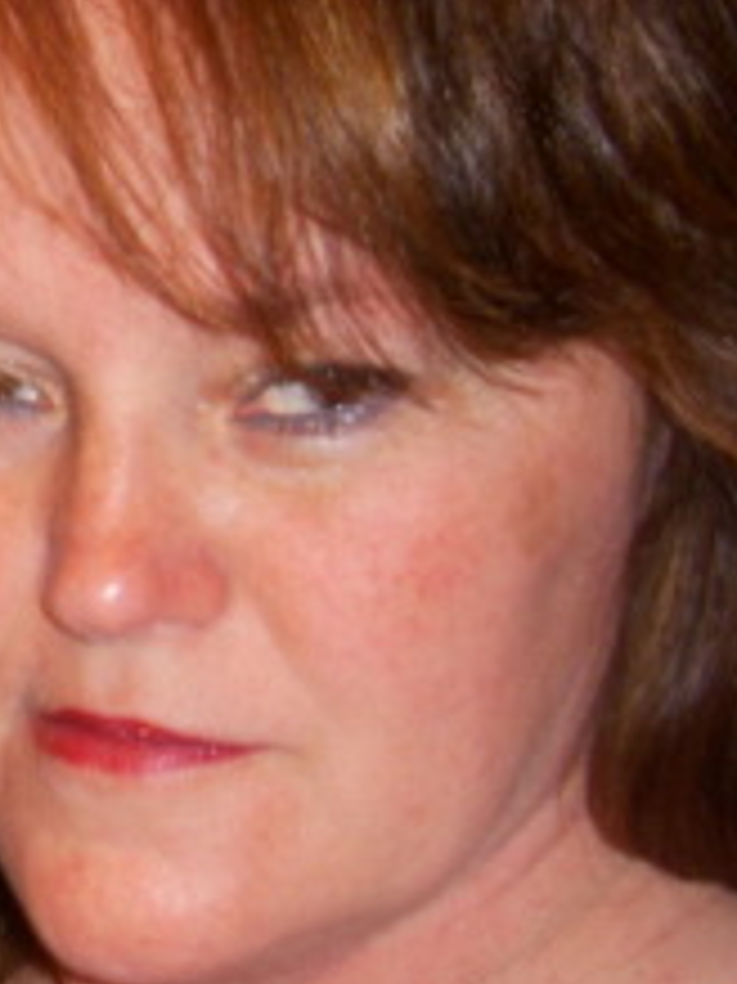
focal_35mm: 78
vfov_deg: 24.8
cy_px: 254
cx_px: -157
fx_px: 2216
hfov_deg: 17.9
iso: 100
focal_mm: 6.3
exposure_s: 1/30
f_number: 3.3
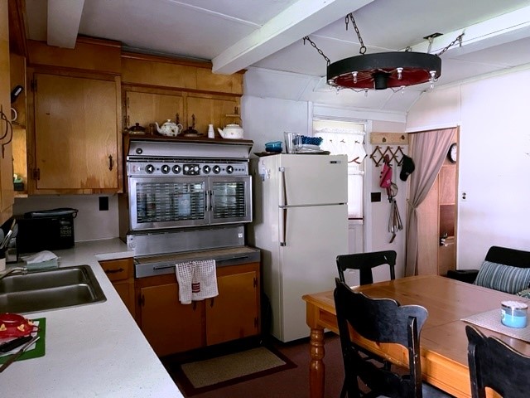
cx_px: 265
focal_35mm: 26
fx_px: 398
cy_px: 199
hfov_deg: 67.3
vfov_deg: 53.1
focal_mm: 5.1
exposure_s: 1/35
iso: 640
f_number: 1.6
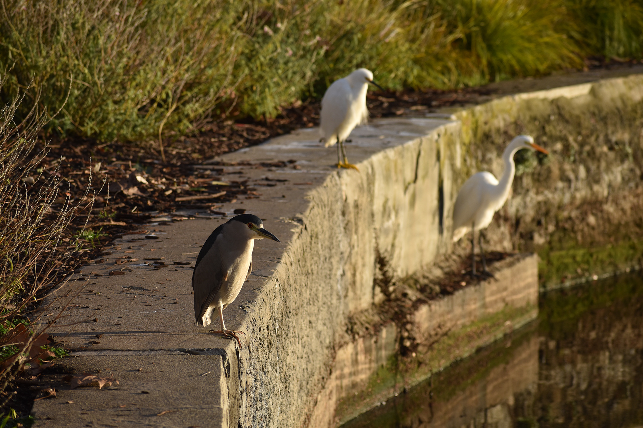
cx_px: 322
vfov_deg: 6.3
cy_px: 214
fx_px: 3884
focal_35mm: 218
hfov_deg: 9.5
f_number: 6.3
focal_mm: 145
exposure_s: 1/640
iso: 200
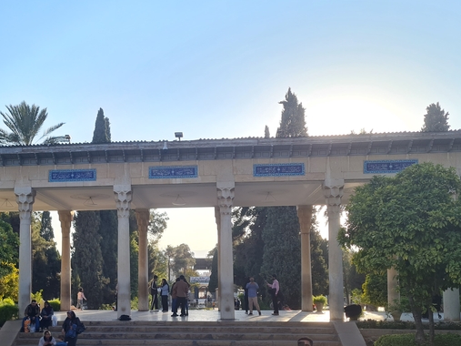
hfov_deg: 45.0
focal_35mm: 41
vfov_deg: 34.5
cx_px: 145
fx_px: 546
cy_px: 255
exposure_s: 1/1064
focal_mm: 5.4
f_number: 1.8
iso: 50
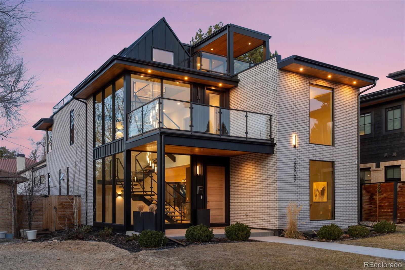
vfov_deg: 37.8
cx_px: 202
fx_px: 394
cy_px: 135
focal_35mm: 35
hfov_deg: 54.4
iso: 400
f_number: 8
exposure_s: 1/10
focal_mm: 35
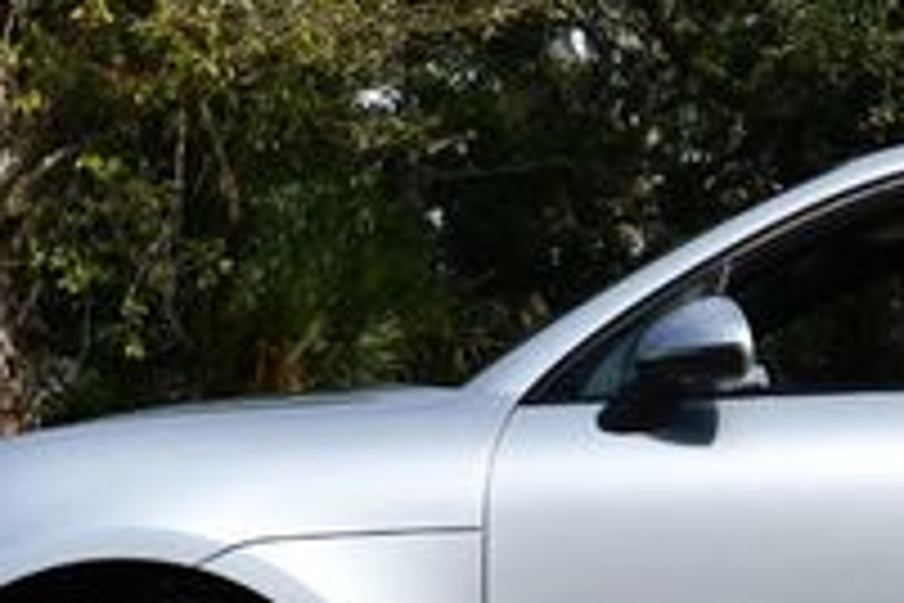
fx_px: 2636
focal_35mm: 105
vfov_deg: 13.0
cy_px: 261
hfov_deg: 18.8
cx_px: 962
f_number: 9
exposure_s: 1/320
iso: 100
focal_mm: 22
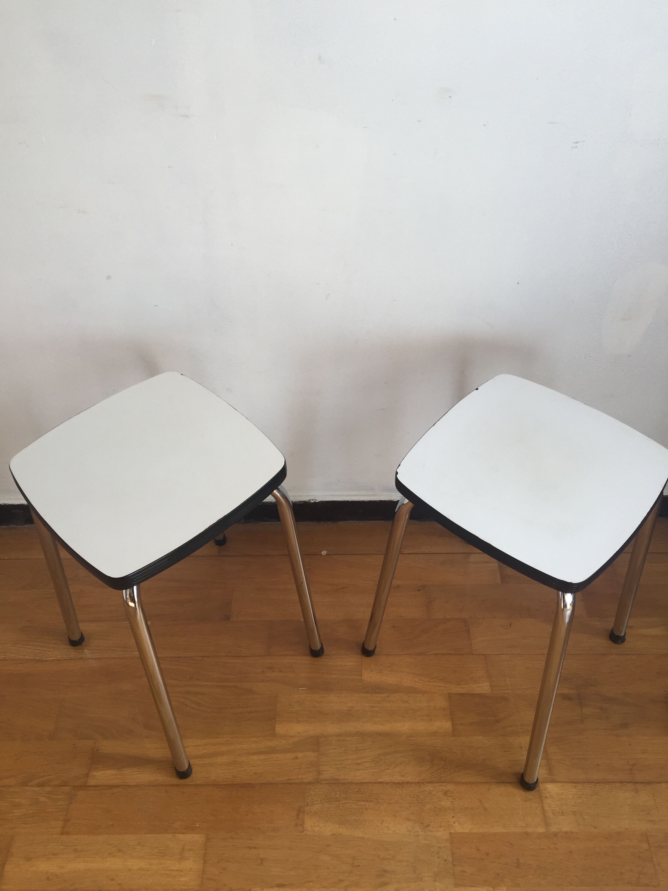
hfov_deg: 48.2
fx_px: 746
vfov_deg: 61.7
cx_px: 334
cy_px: 446
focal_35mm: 29
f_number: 2.2
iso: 40
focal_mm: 4.15
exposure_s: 1/100
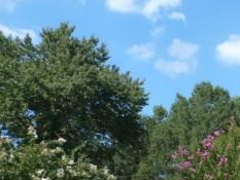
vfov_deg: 20.9
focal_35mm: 66
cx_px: 213
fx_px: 458
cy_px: 211
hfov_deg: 28.3
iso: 100
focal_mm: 4.3
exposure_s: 1/640
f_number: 3.3
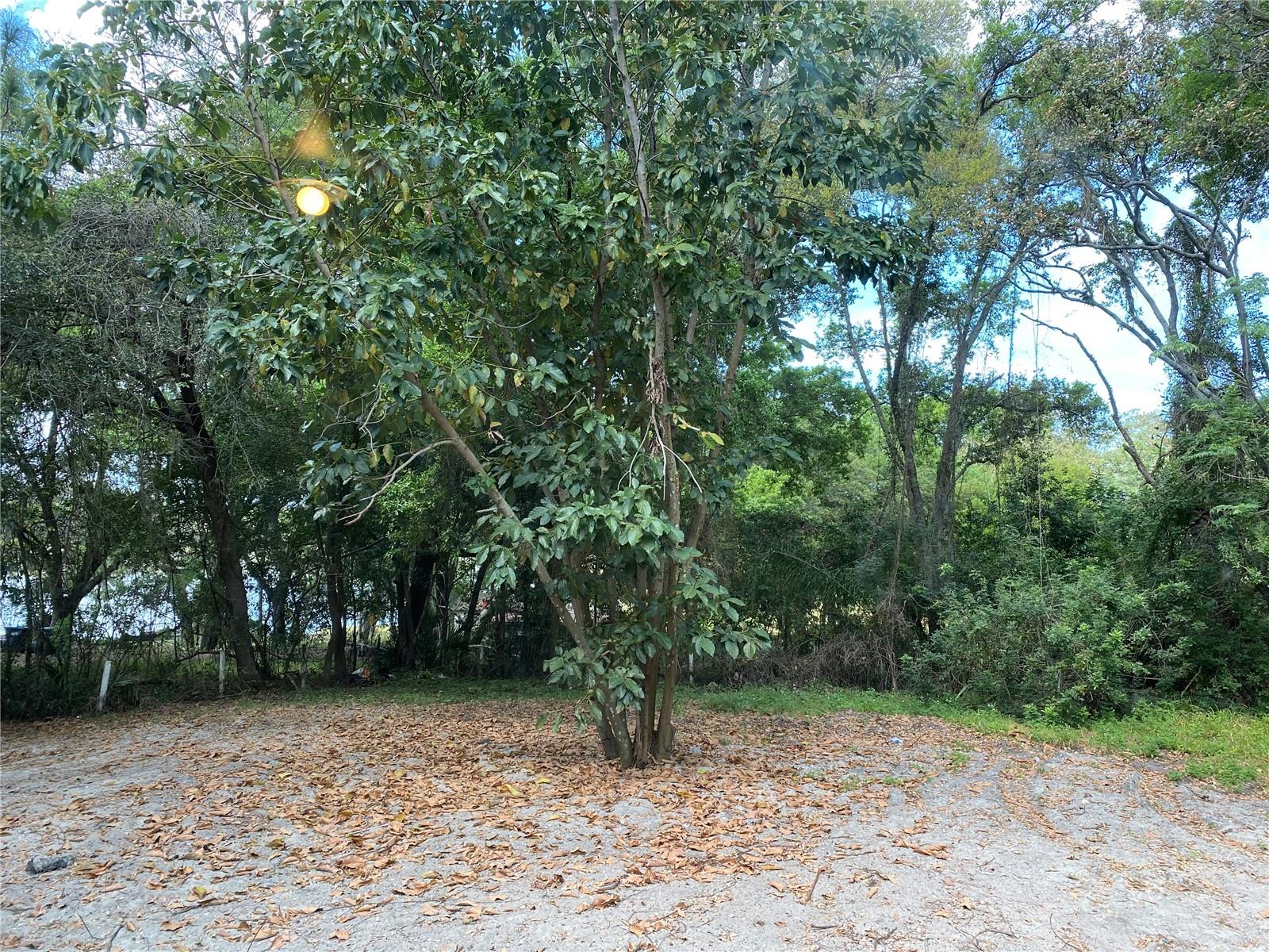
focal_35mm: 26
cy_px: 476
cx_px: 634
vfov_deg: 53.1
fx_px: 953
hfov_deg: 67.3
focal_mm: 4.25
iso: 32
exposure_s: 1/122
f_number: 1.8
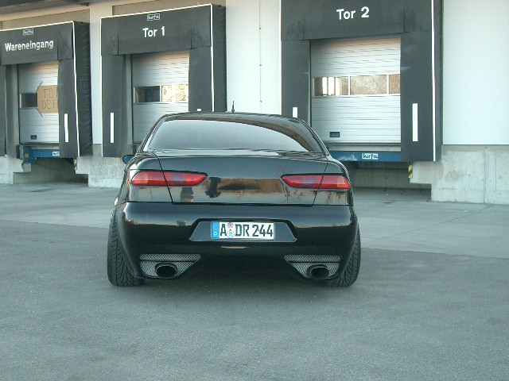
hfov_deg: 38.9
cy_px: 190
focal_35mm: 49
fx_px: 721
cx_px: 254
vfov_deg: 29.7
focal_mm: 8.2
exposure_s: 1/100
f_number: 3.1
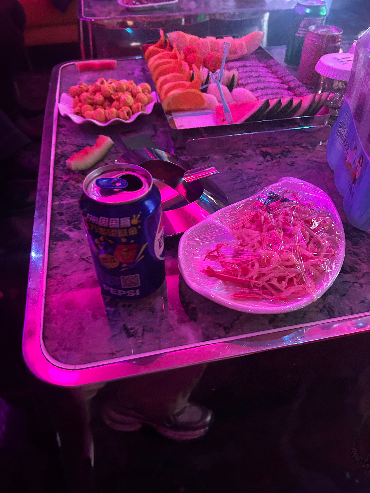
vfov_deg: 67.3
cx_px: 185
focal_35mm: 26
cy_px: 246
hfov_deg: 53.1
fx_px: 371
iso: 640
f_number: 1.5
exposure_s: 1/30
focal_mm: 5.7
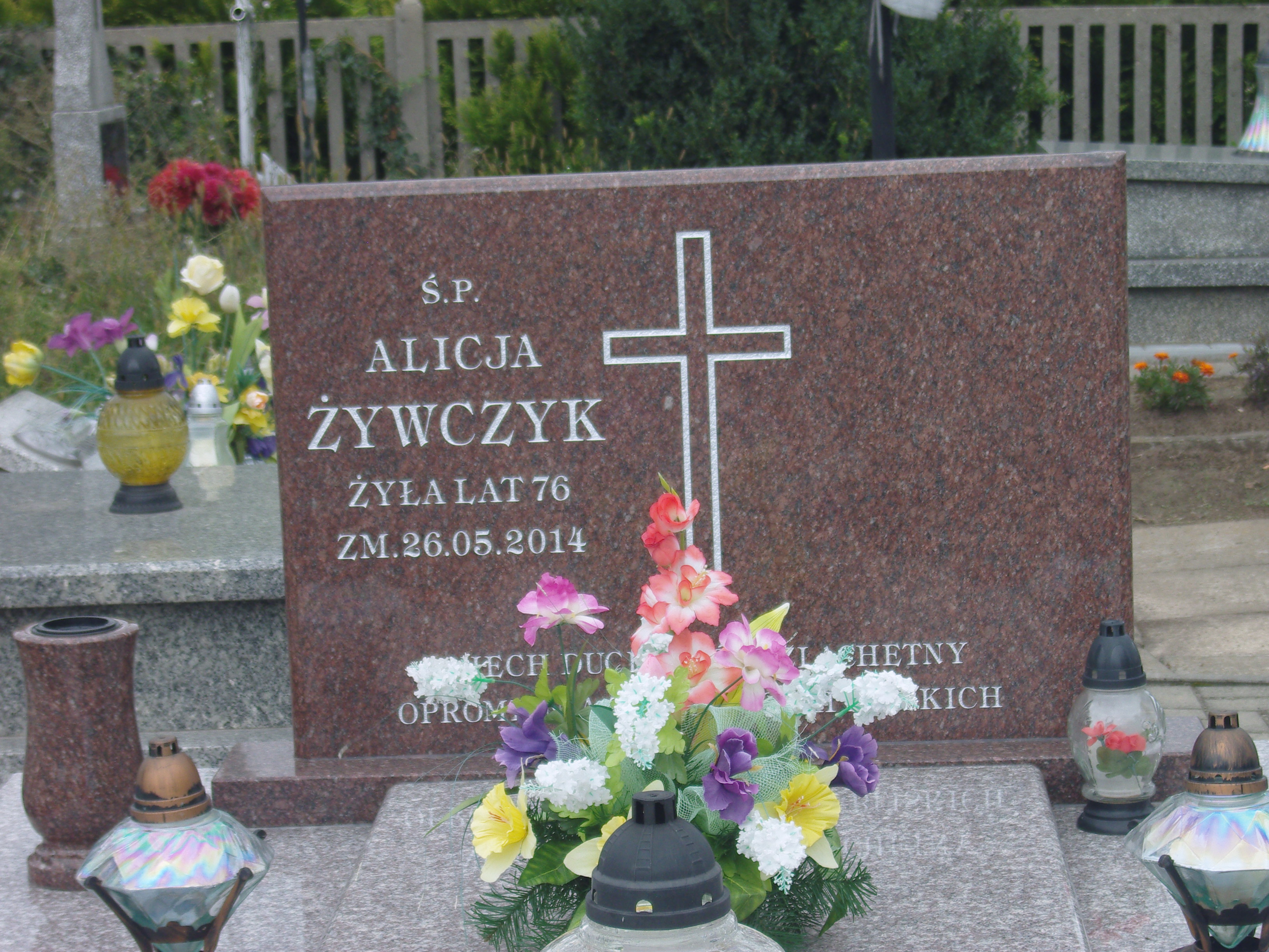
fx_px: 3739
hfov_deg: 19.3
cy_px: 476
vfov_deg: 14.5
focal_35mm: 102
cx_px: 634
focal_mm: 21.9
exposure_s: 1/100
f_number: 5.2
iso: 100
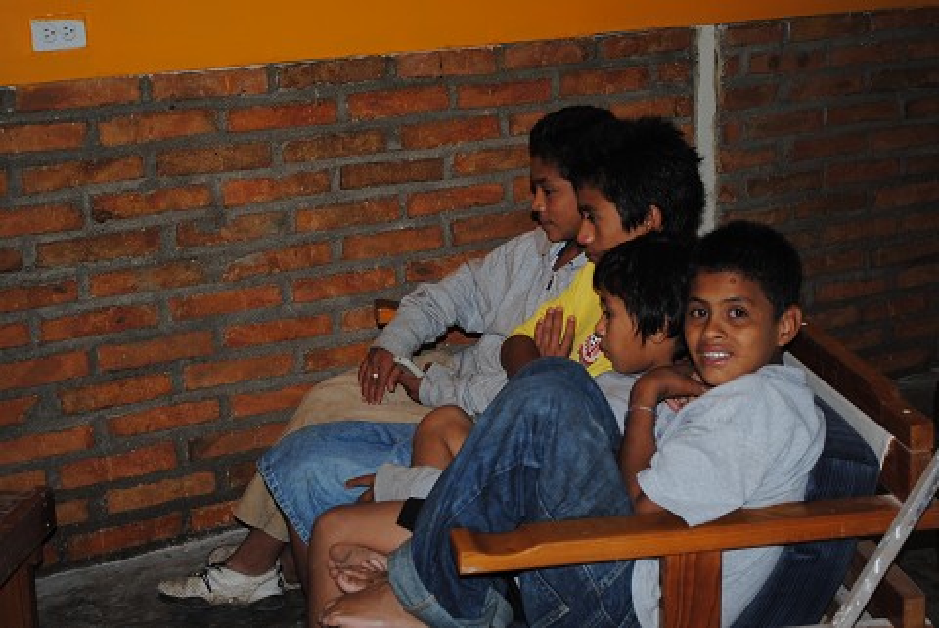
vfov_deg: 22.7
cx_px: 470
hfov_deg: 33.4
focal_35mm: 60
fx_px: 1566
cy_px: 314
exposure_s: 1/125
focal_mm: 40
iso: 100
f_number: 5.3
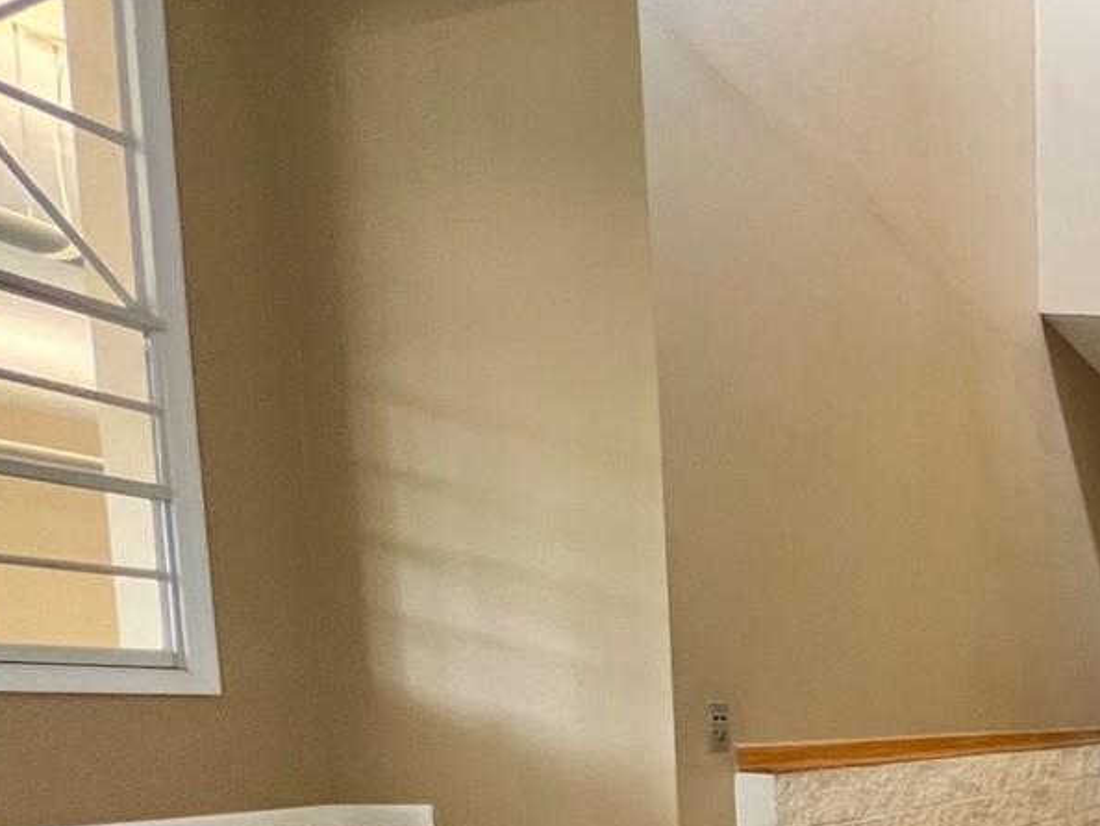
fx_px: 1113
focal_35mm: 35
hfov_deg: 35.6
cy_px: 795
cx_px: 1430
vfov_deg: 37.1
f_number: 1.8
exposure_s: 1/60
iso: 320
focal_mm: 1.57
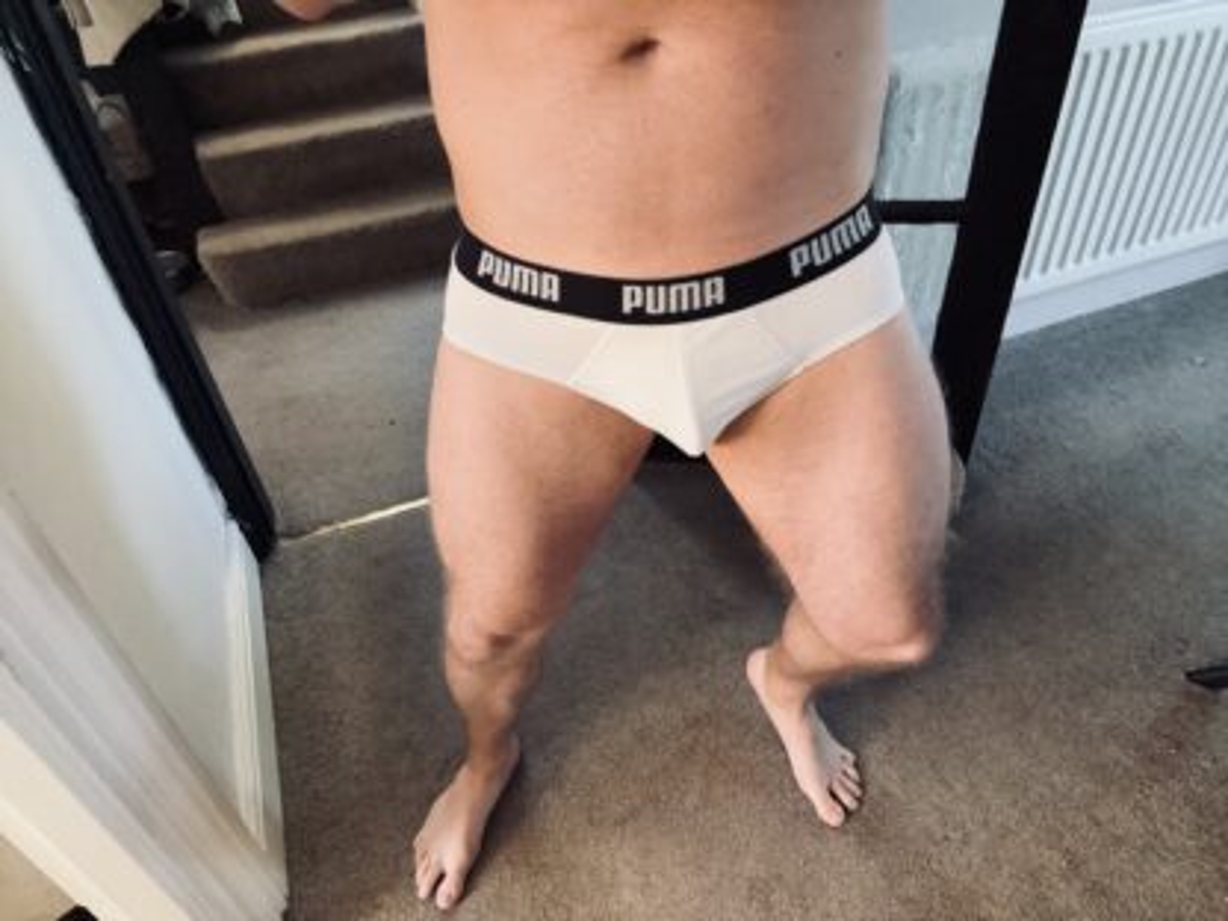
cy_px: 460
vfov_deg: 58.9
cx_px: 614
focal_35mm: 23
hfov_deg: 73.9
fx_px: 816
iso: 320
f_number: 1.9
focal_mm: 2.69
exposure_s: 1/60
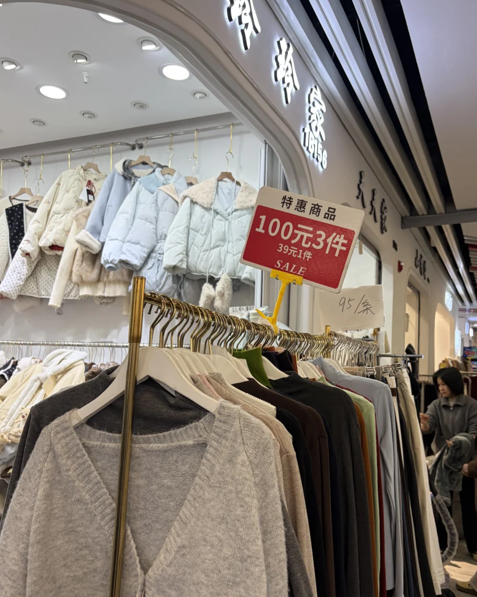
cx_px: 267
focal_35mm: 31
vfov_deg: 57.0
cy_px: 332
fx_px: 547
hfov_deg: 47.0
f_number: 1.6
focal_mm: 5.96
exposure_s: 1/100
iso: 64
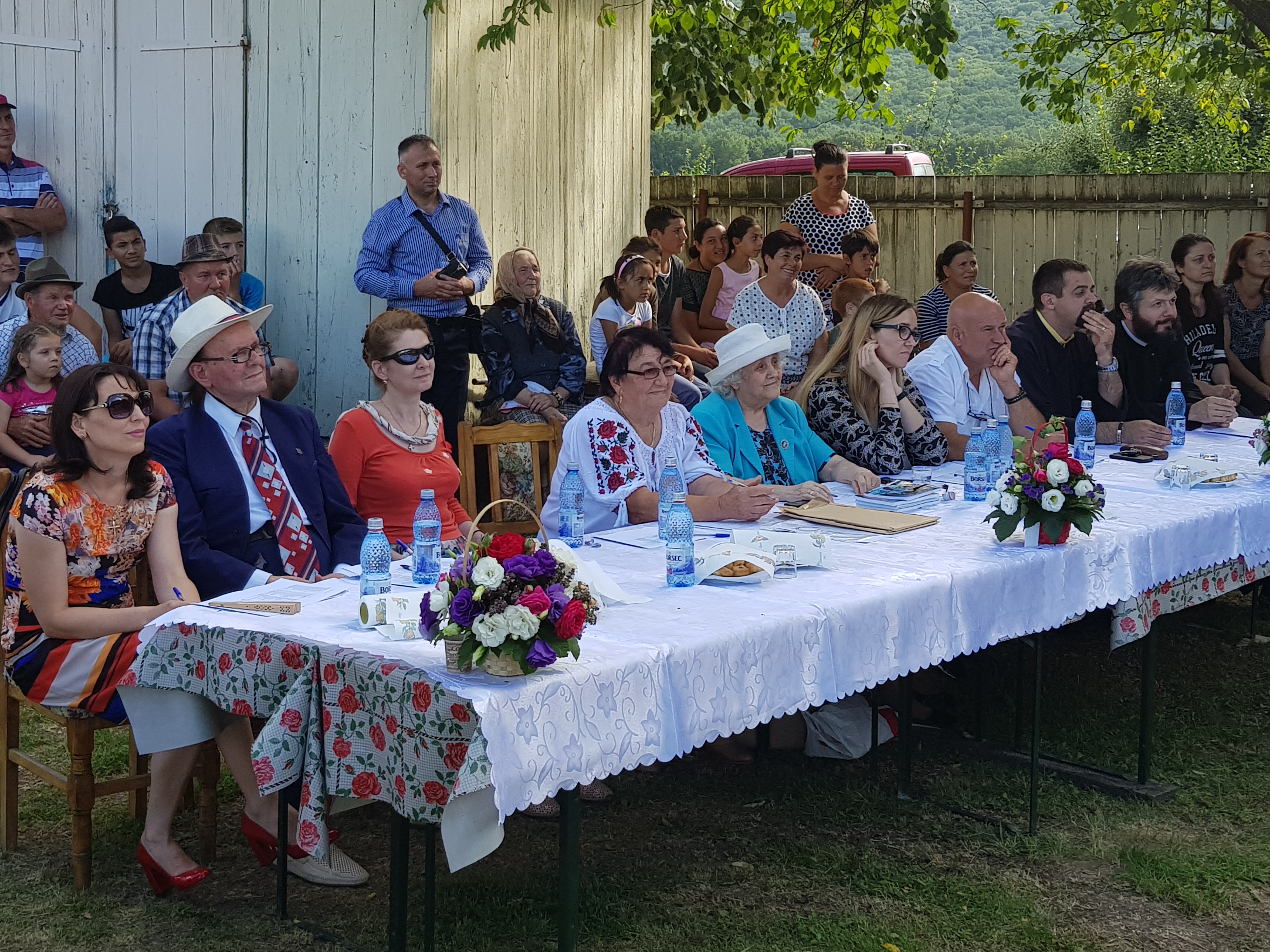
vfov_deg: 53.1
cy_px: 476
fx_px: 954
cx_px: 635
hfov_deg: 67.3
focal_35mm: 26
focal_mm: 4.2
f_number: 1.7
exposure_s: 1/510
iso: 40
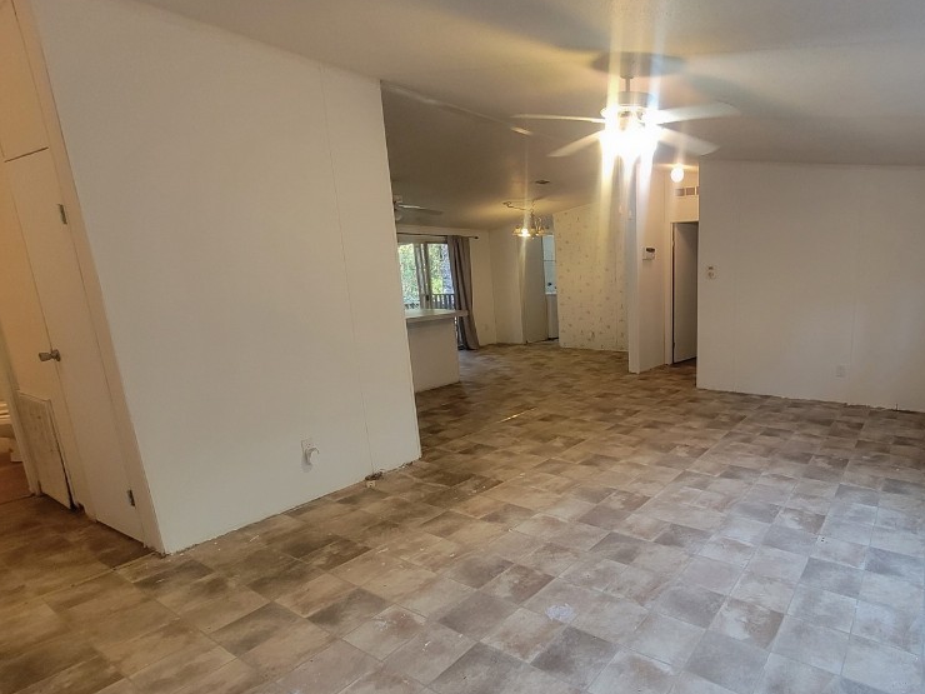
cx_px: 620
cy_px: 383
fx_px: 481
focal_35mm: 18
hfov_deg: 84.6
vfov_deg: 71.4
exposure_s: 1/60
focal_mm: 2.2
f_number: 2.2
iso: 250
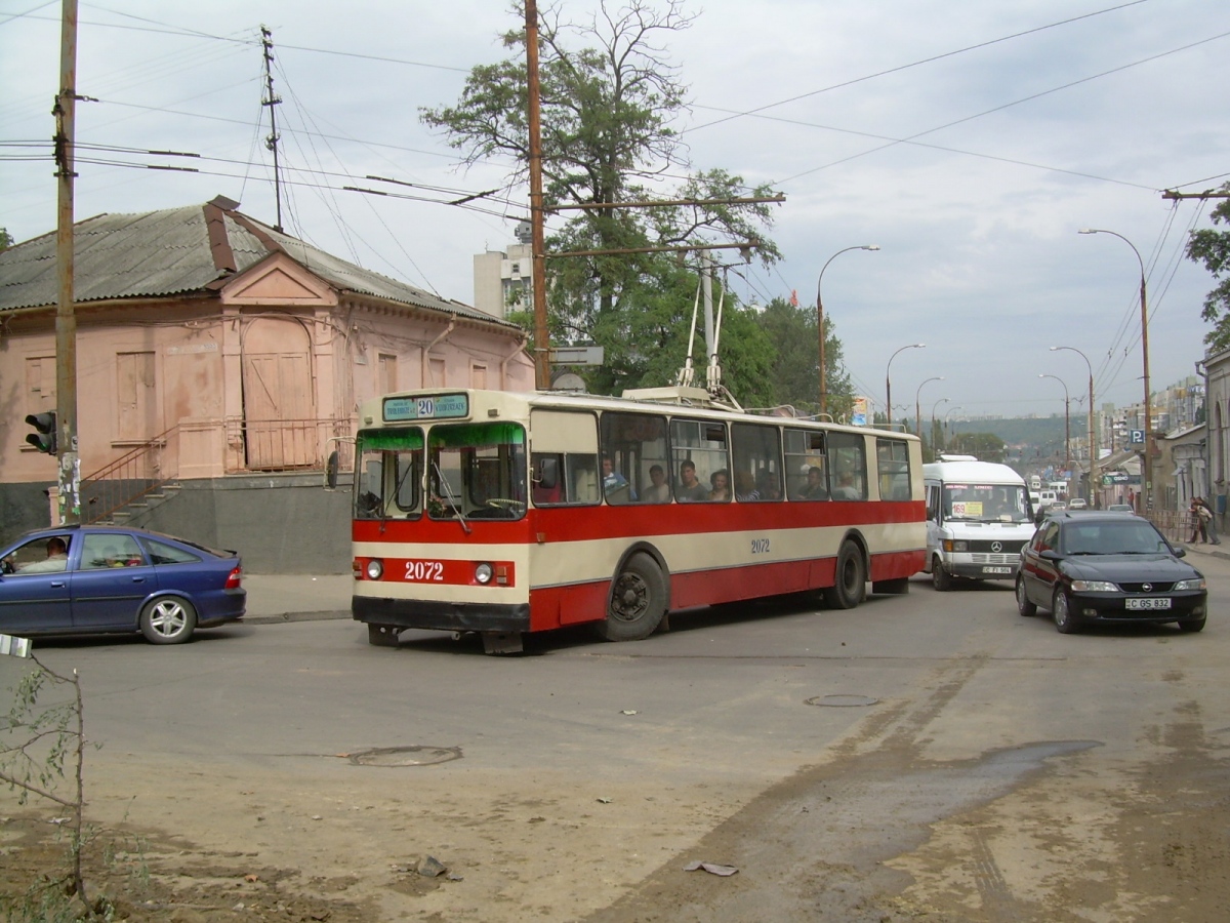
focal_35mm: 38
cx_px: 615
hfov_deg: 49.0
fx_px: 1350
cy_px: 462
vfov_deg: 37.7
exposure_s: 1/297
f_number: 4.6
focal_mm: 6.3
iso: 50
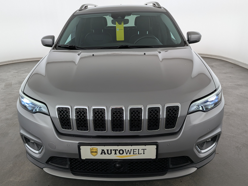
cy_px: 106
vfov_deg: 44.1
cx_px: 108
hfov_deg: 56.6
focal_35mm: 32
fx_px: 230
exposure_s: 1/179
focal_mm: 6.81
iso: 43
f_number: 1.85
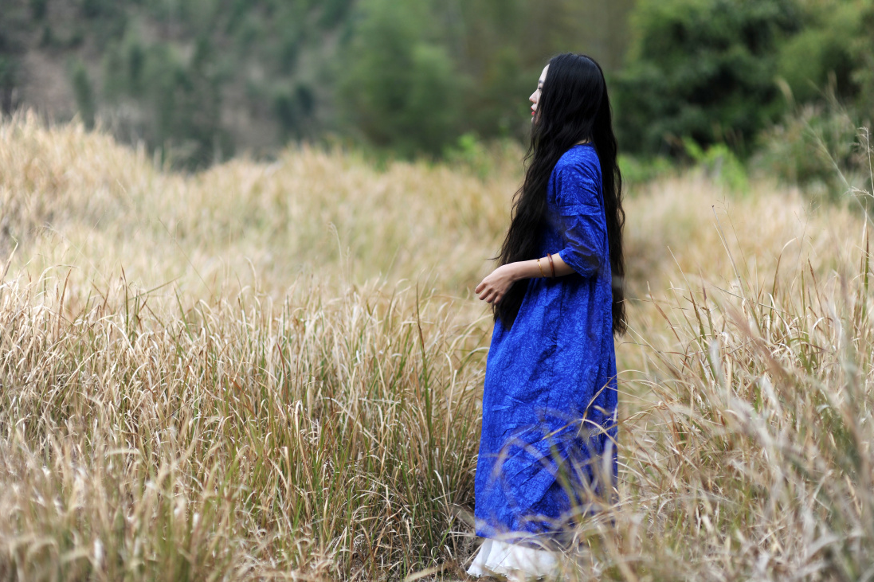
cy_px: 268
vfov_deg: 14.7
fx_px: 2257
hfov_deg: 21.9
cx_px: 472
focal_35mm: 93
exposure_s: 1/2500
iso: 100
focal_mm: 85
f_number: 2.2
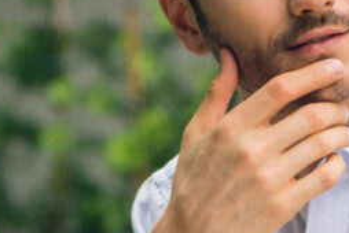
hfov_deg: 4.8
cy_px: 164
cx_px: 486
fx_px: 4105
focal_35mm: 423
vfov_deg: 3.3
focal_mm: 105
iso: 160
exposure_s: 1/160
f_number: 4
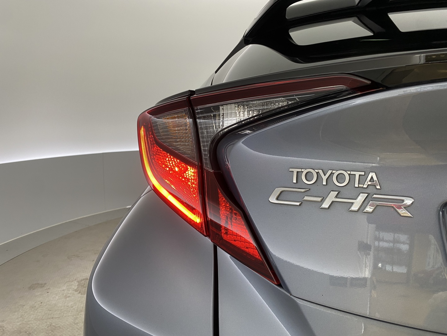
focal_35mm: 26
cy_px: 168
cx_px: 224
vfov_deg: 53.1
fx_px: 336
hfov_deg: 67.3
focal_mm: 4.25
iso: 64
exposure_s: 1/50
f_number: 1.8
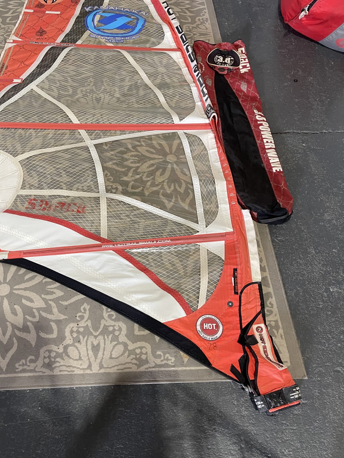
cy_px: 212
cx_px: 135
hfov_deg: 45.2
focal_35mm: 31
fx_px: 411
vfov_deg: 58.3
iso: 320
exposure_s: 1/60
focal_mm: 5.1
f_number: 1.6
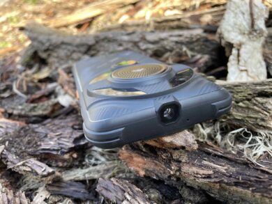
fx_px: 204
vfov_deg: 53.1
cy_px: 102
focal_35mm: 26
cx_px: 136
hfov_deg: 67.3
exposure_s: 1/121
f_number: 1.6
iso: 64
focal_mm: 4.2
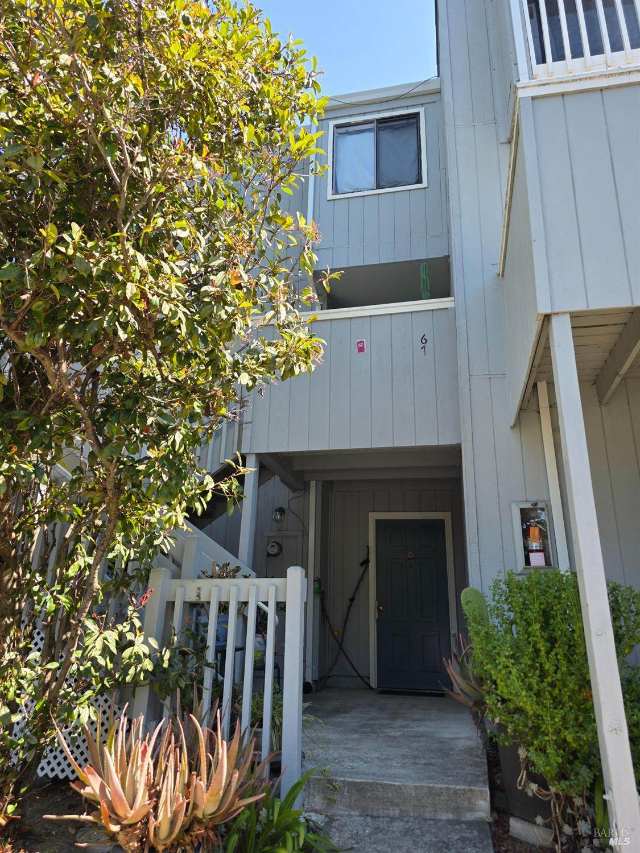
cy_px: 426
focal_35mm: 23
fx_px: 567
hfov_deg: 58.9
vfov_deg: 73.9
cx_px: 320
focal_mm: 6.3
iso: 25
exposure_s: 1/359
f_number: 1.7
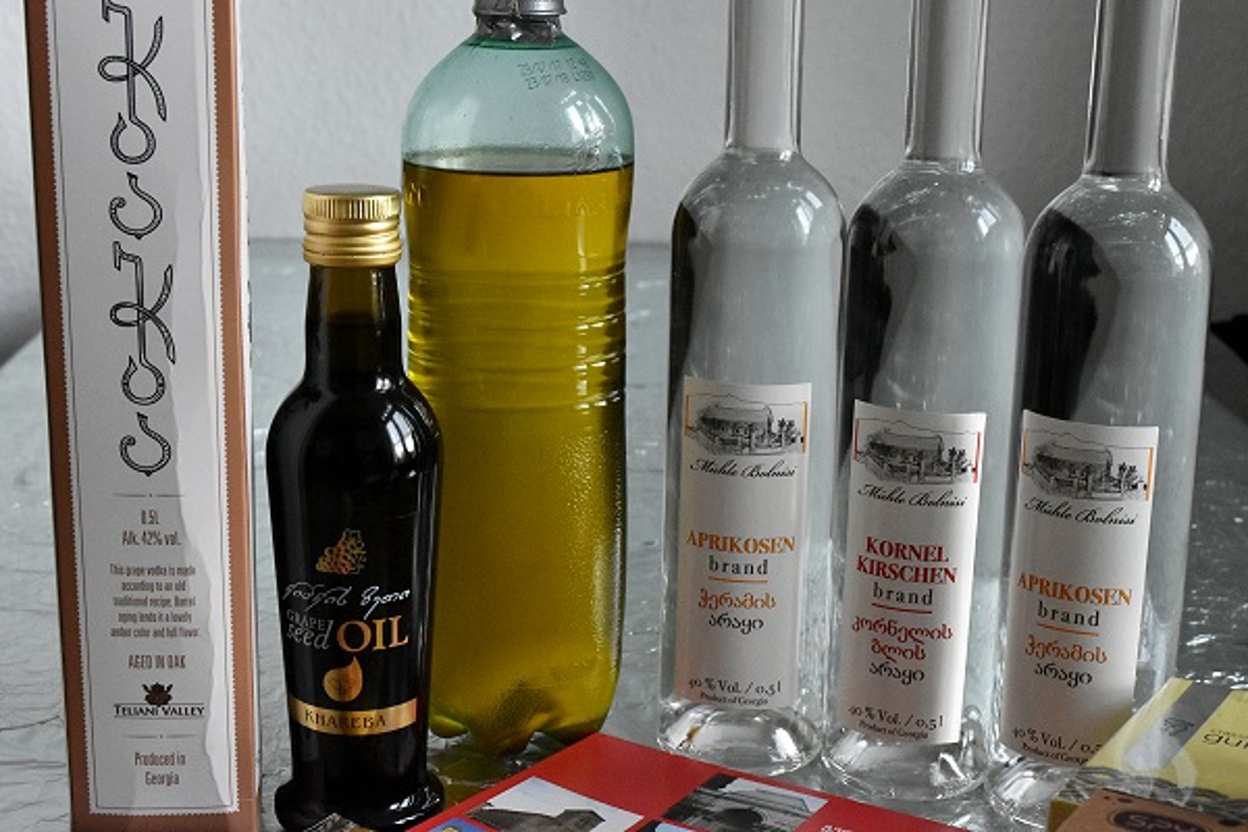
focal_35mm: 60
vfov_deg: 22.6
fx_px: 2080
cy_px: 416
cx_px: 624
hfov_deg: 33.4
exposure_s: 1/250
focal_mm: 40
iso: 2500
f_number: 9
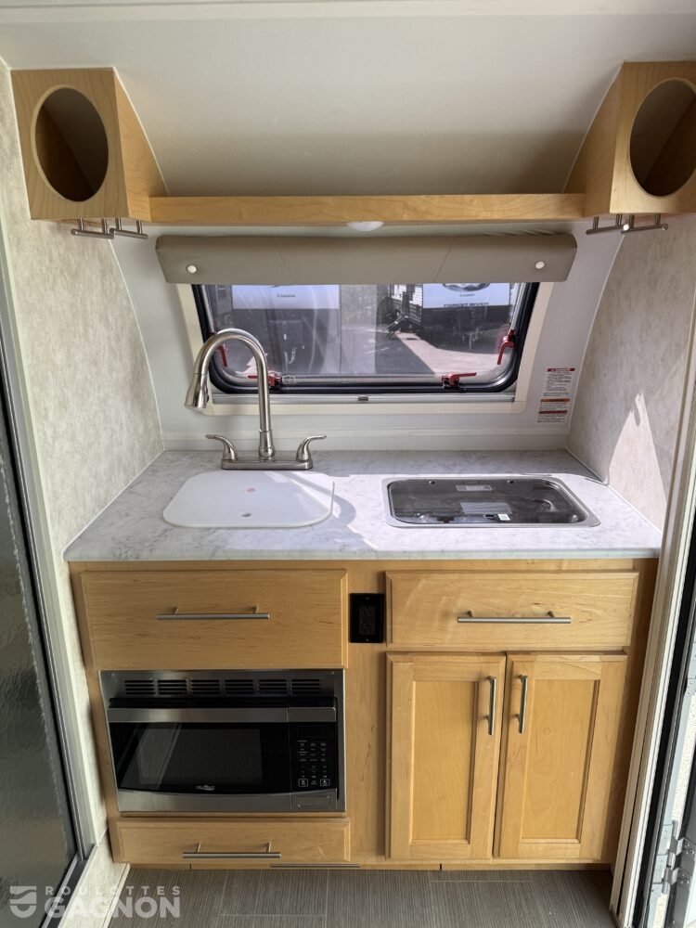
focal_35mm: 24
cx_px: 348
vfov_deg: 71.6
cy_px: 464
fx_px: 643
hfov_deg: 56.8
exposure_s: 1/580
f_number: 1.78
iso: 80
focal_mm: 6.76
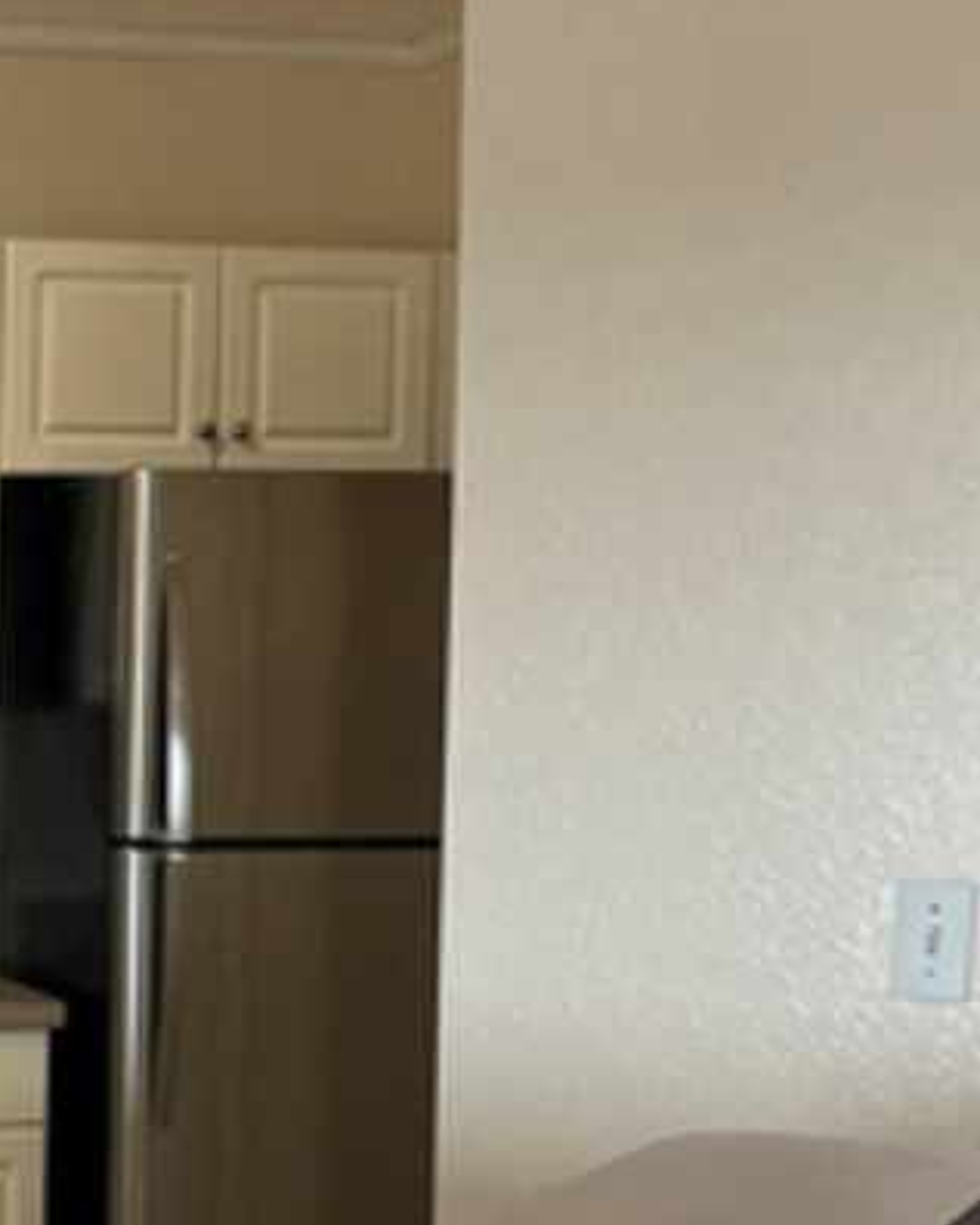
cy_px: 953
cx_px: -303
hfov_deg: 17.5
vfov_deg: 23.0
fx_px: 2972
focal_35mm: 82
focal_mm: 5.1
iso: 80
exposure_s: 1/120
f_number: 1.6
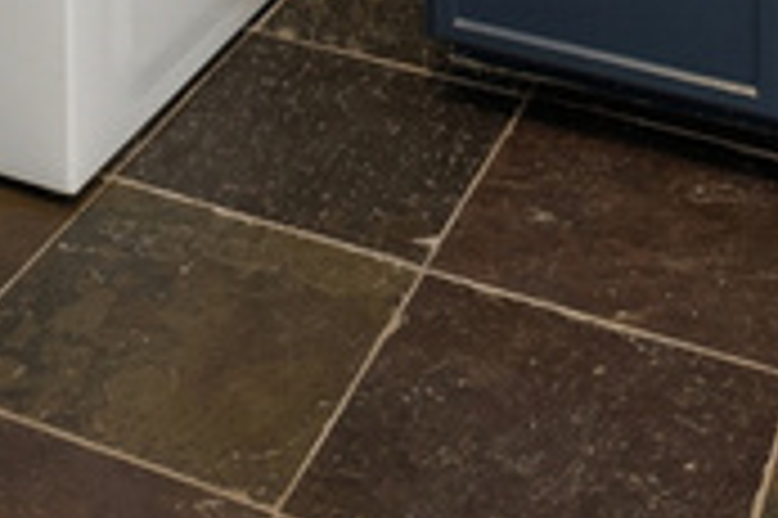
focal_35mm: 83
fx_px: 1792
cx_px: 198
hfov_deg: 24.2
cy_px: -865
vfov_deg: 11.9
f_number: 8
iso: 640
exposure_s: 1/20
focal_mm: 14
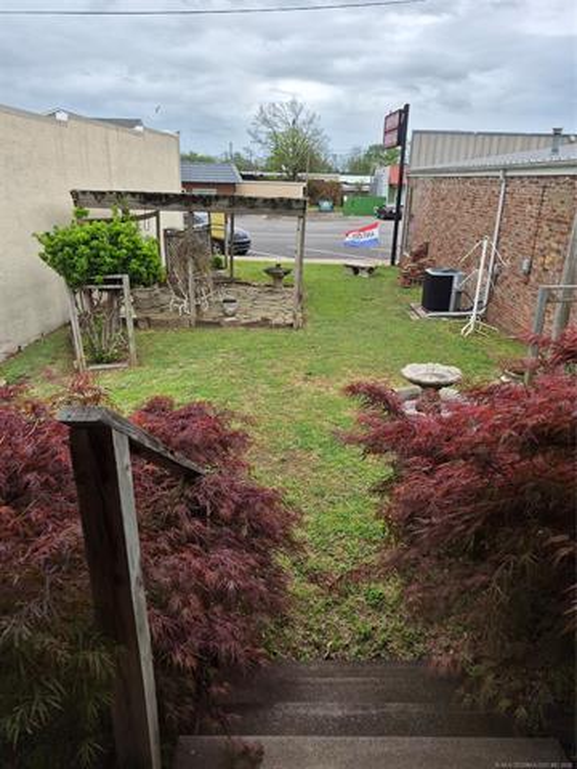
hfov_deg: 58.9
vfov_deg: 73.9
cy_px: 384
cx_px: 288
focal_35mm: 23
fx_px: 511
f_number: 1.8
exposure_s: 1/3216
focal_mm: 5.4
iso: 80
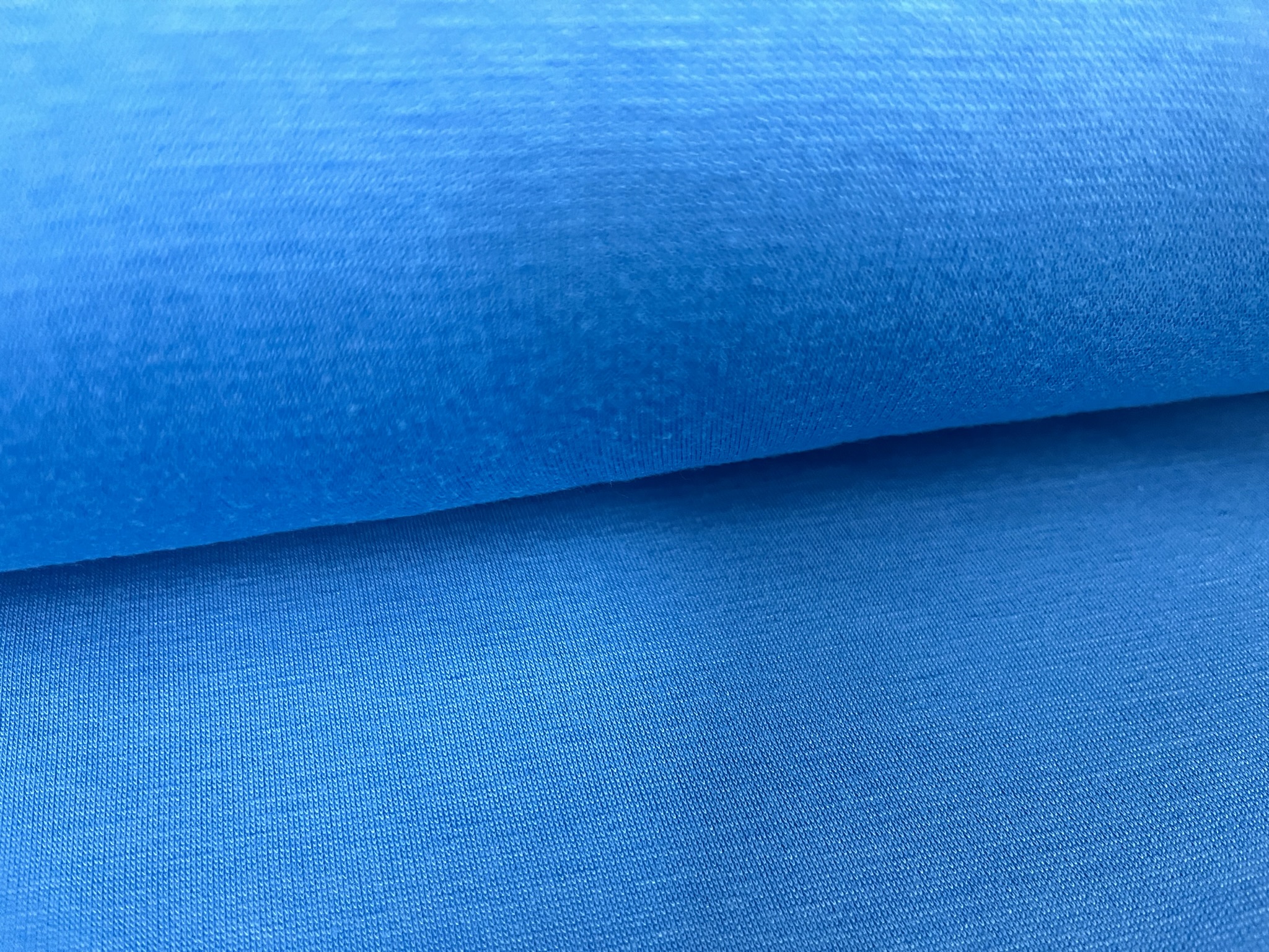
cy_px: 476
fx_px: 953
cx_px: 634
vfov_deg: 53.1
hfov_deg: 67.3
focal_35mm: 26
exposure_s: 1/50
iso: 500
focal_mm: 5.1
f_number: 1.6
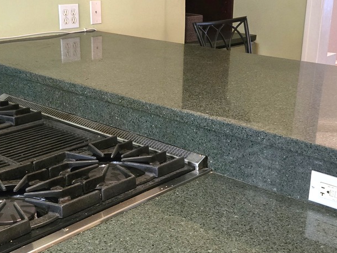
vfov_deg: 27.0
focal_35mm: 54
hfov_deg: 35.5
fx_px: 526
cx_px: 168
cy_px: 144
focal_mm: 5.4
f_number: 1.8
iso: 1000
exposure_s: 1/60
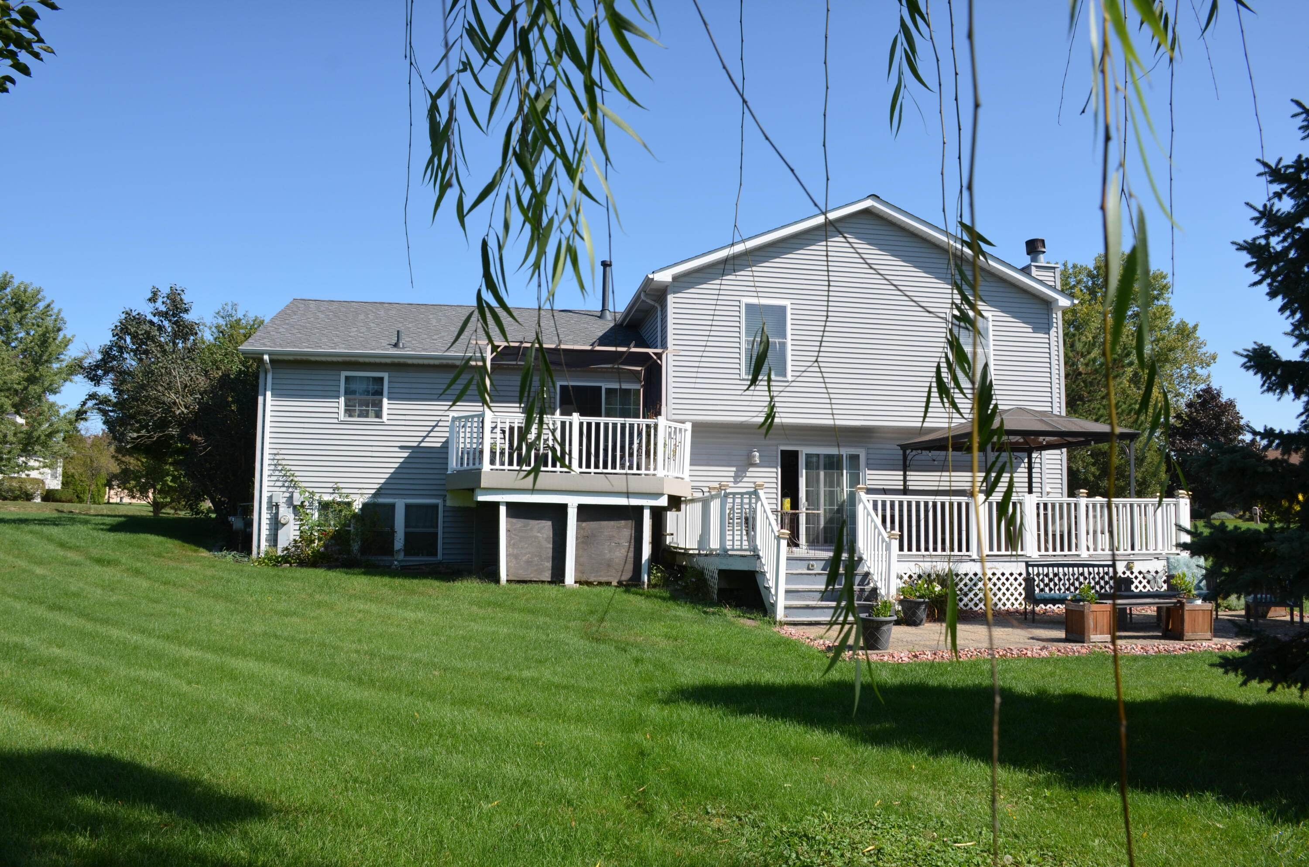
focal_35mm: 27
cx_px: 654
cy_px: 434
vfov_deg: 47.7
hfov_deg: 67.5
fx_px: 980
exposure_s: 1/250
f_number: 8
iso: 140
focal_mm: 18
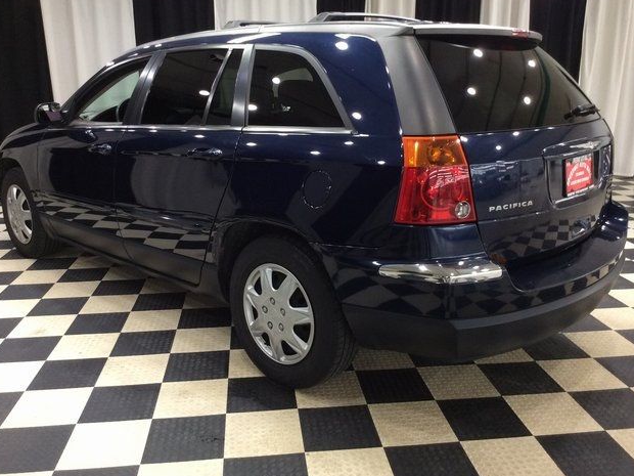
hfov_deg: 55.4
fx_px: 604
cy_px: 236
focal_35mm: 33
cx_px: 315
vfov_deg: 42.9
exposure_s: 1/24
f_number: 2.4
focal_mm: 3.3
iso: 80
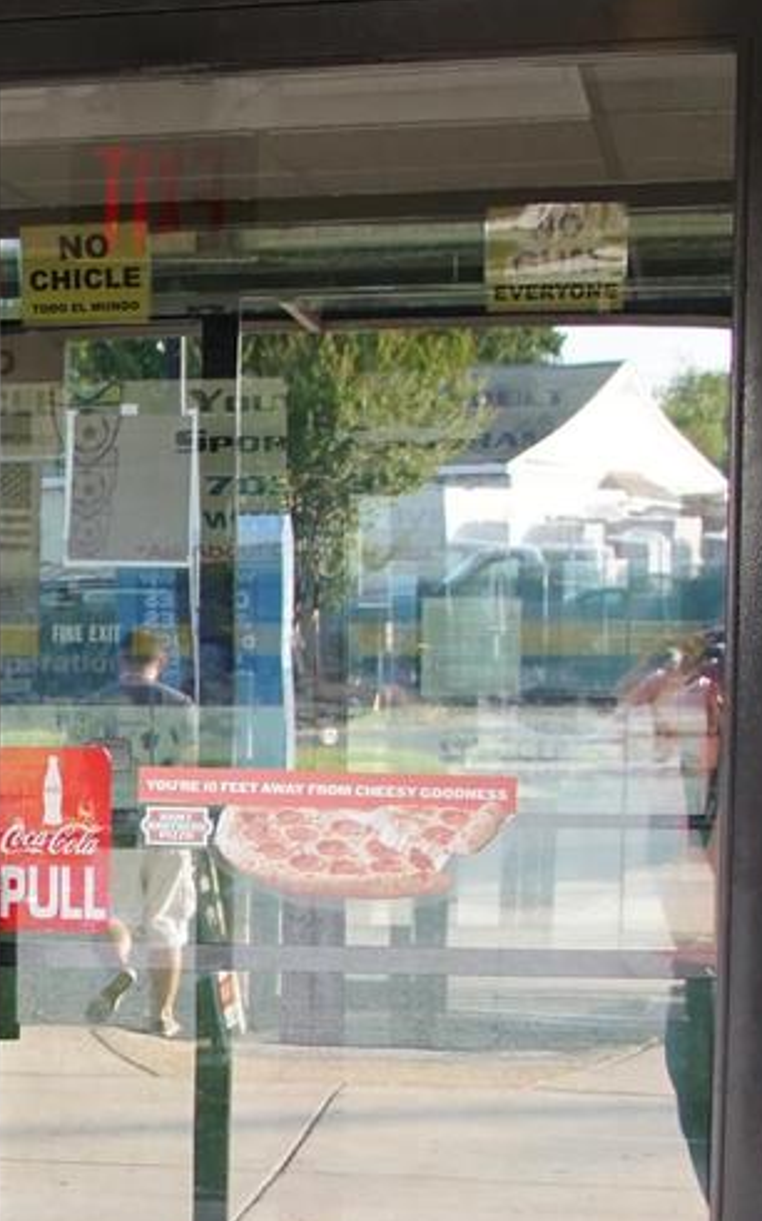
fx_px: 3823
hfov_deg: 11.0
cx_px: -357
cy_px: 1094
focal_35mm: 115
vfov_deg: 17.9
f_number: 4
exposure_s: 1/160
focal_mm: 24
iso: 800
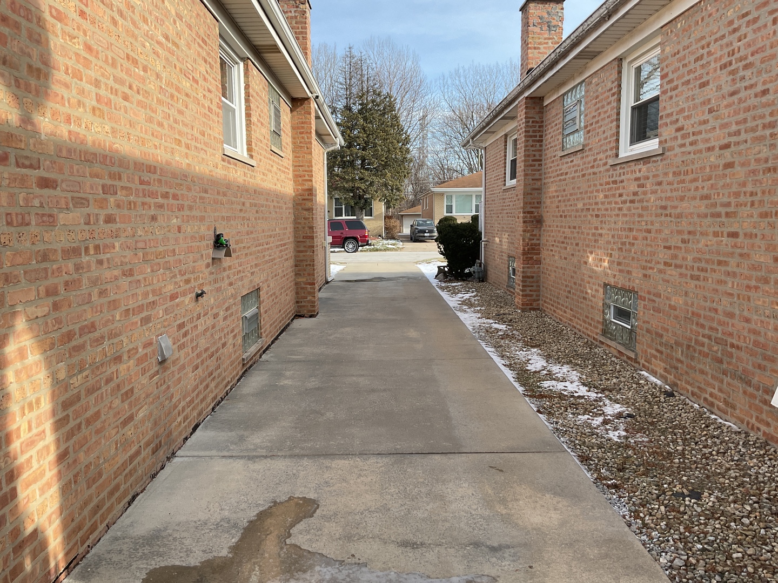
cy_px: 292
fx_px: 652
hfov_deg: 61.7
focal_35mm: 29
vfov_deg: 48.2
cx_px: 389
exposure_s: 1/759
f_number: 1.8
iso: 16
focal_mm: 3
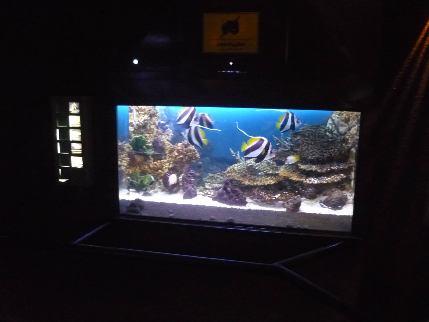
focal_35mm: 33
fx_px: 409
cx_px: 214
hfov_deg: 55.4
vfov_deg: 42.9
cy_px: 161
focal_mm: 5.5
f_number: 2.8
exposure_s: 1/15
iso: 800
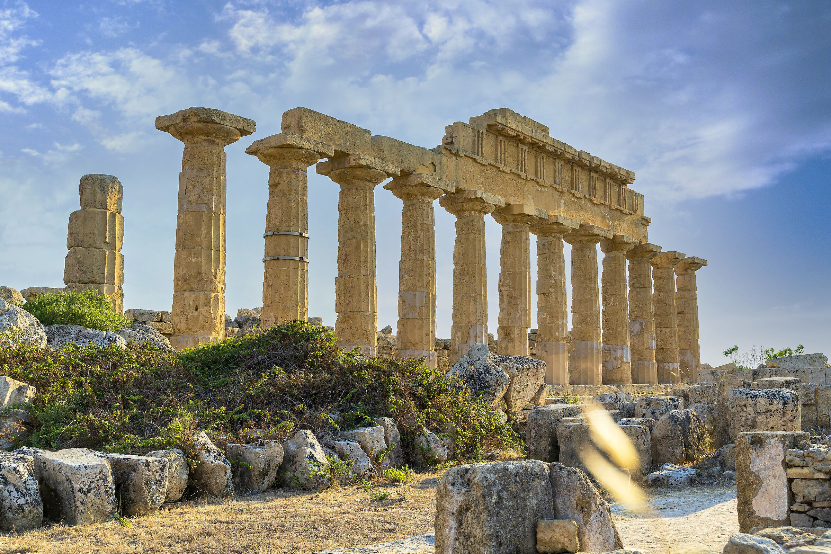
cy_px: 277
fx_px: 877
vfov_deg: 35.1
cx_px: 416
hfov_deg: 50.7
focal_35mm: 38
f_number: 7.1
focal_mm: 38
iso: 100
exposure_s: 1/160
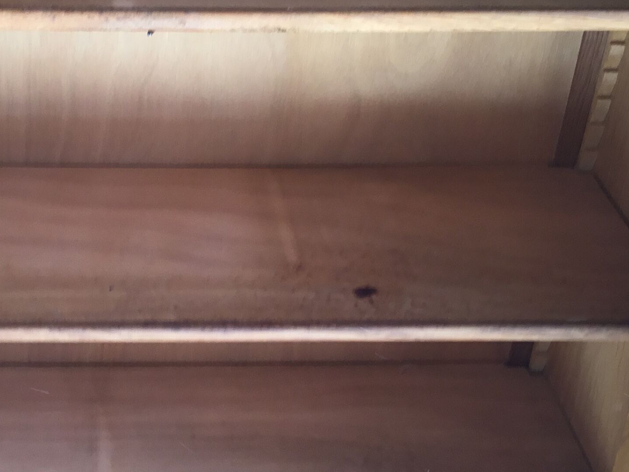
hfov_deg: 27.3
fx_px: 1272
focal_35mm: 70
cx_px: 134
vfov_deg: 21.0
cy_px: 243
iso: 25
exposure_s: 1/50
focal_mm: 3.3
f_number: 2.4
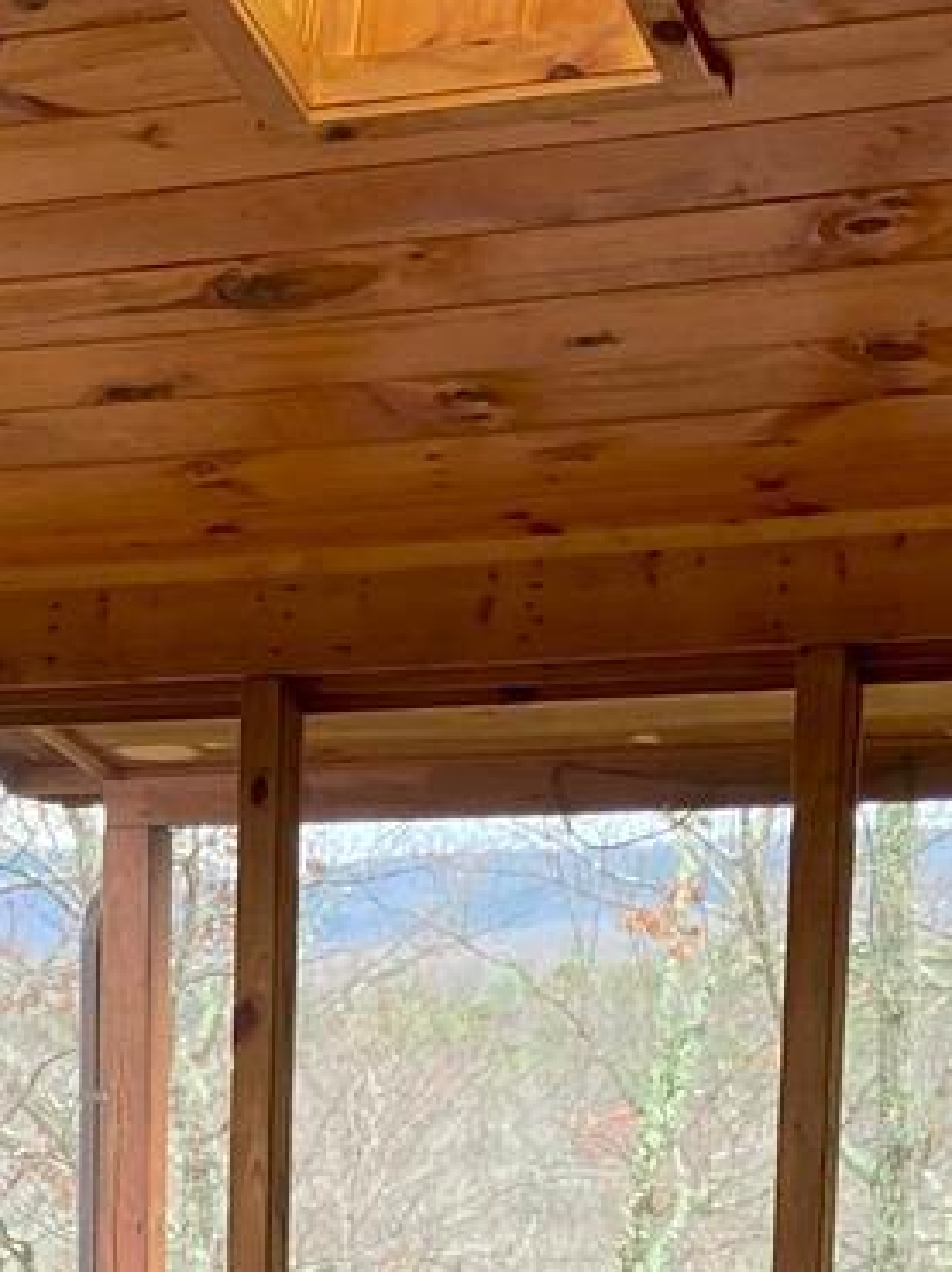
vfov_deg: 17.0
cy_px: 1729
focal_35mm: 108
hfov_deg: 13.3
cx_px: -227
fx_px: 3965
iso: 80
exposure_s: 1/122
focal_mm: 4.25
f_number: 1.8
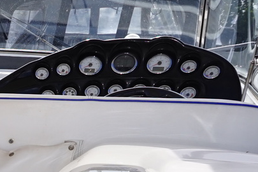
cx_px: -378
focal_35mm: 105
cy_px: 366
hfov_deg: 13.5
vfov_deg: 11.5
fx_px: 752
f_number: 11
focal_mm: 17
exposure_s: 1/125
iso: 100
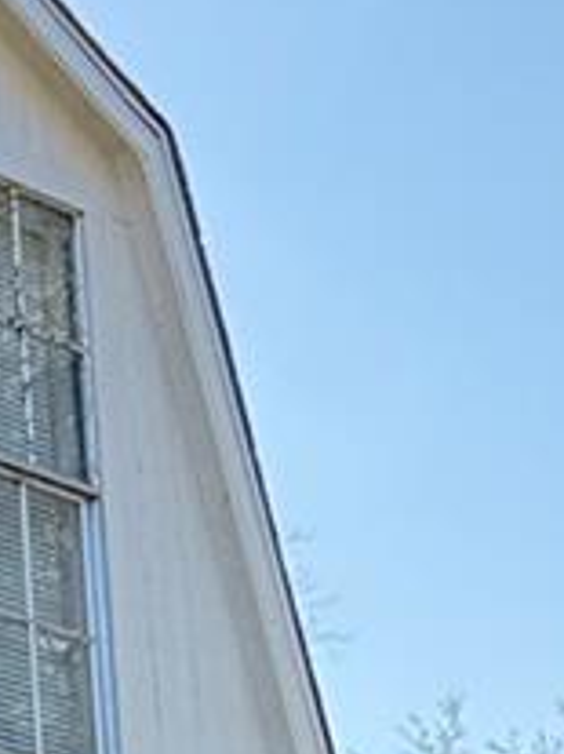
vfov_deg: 10.5
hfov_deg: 6.9
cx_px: -1488
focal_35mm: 178
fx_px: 3871
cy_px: 1319
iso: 80
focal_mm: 6.76
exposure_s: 1/2801
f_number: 1.78
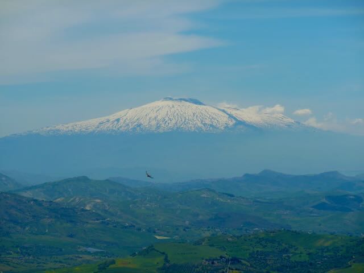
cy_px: 136
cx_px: 182
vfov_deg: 8.9
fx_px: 1756
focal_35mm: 167
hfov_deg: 11.8
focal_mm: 29.8
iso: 125
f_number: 5.4
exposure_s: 1/1250
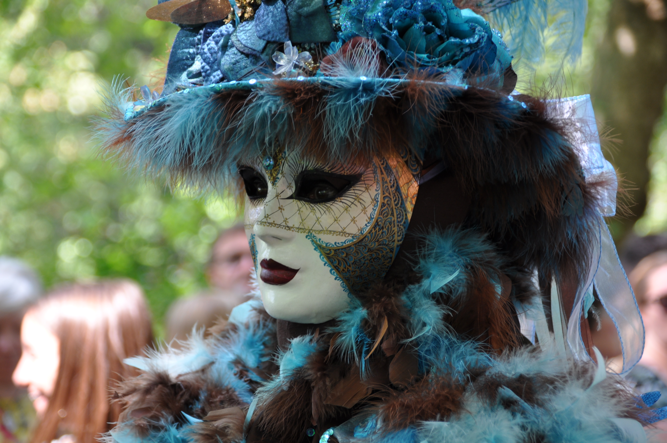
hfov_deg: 13.4
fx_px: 2831
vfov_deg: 8.9
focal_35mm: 153
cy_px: 222
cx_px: 334
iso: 250
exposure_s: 1/60
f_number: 5.6
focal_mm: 102
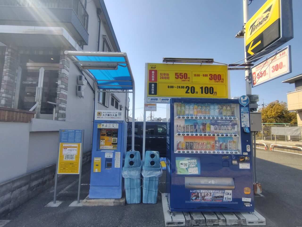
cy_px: 114
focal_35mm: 13
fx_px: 113
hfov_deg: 106.2
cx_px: 151
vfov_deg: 89.9
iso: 100
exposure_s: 1/746
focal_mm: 2.16
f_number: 2.2
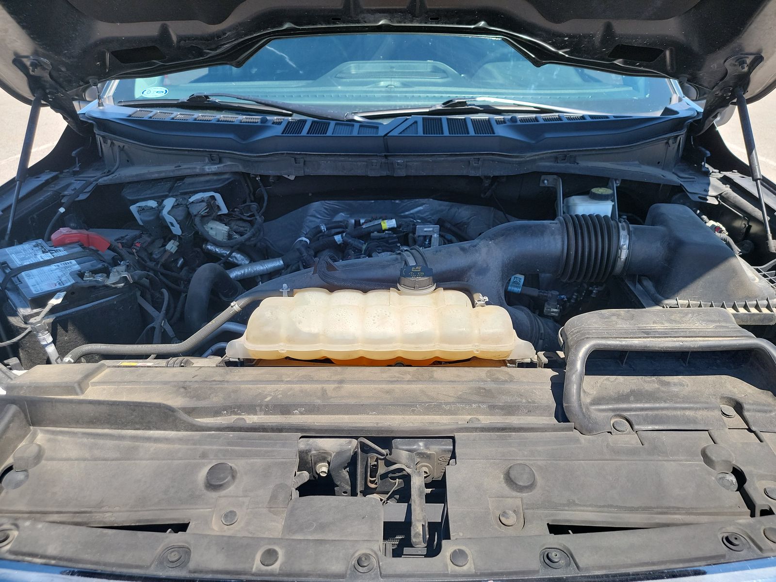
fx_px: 538
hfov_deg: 71.6
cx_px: 388
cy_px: 291
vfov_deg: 56.8
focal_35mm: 24
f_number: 1.8
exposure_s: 1/347
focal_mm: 6.7
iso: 50
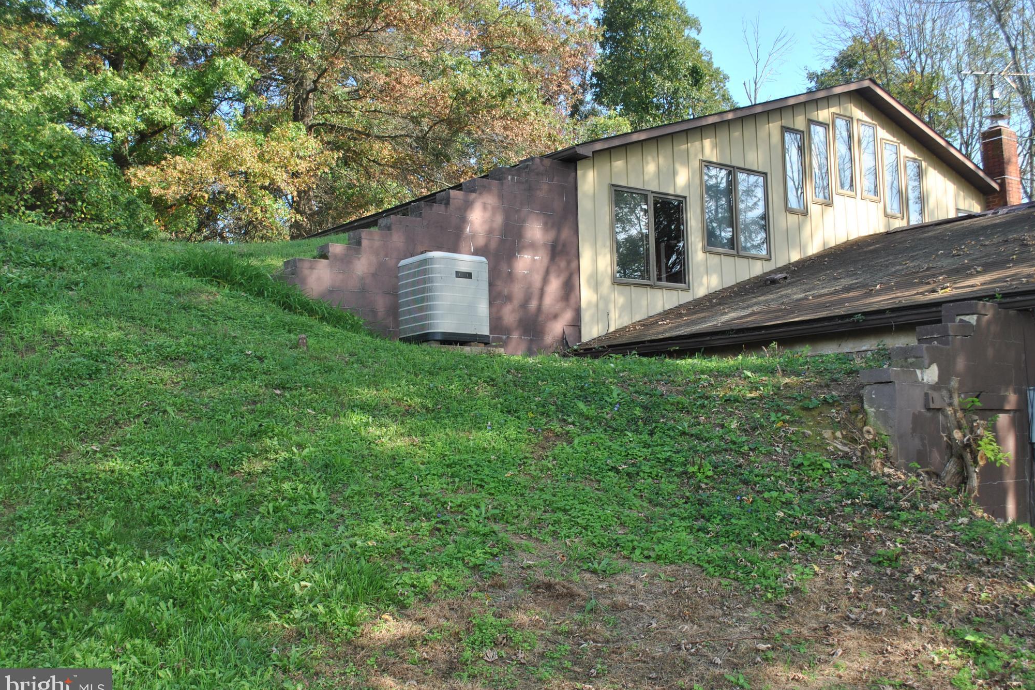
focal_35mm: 40
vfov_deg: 33.4
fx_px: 1150
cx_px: 527
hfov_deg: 48.5
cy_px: 351
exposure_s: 1/125
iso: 100
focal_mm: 26
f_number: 5.6
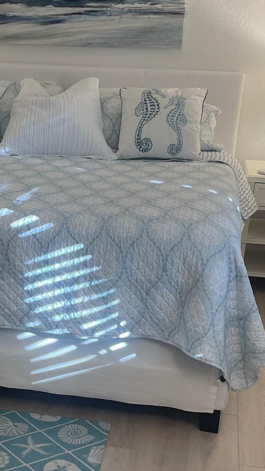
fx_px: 562
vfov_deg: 45.3
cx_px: 55
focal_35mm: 45
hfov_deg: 26.1
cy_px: 273
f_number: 1.6
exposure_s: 1/120
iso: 100
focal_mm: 4.2
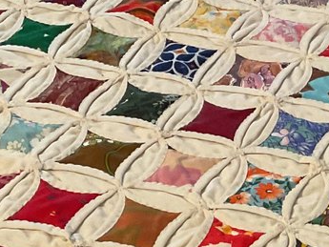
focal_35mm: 127
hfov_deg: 15.0
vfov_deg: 11.6
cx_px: 384
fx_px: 1207
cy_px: 232
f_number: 1.8
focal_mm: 3
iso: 160
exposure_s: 1/60
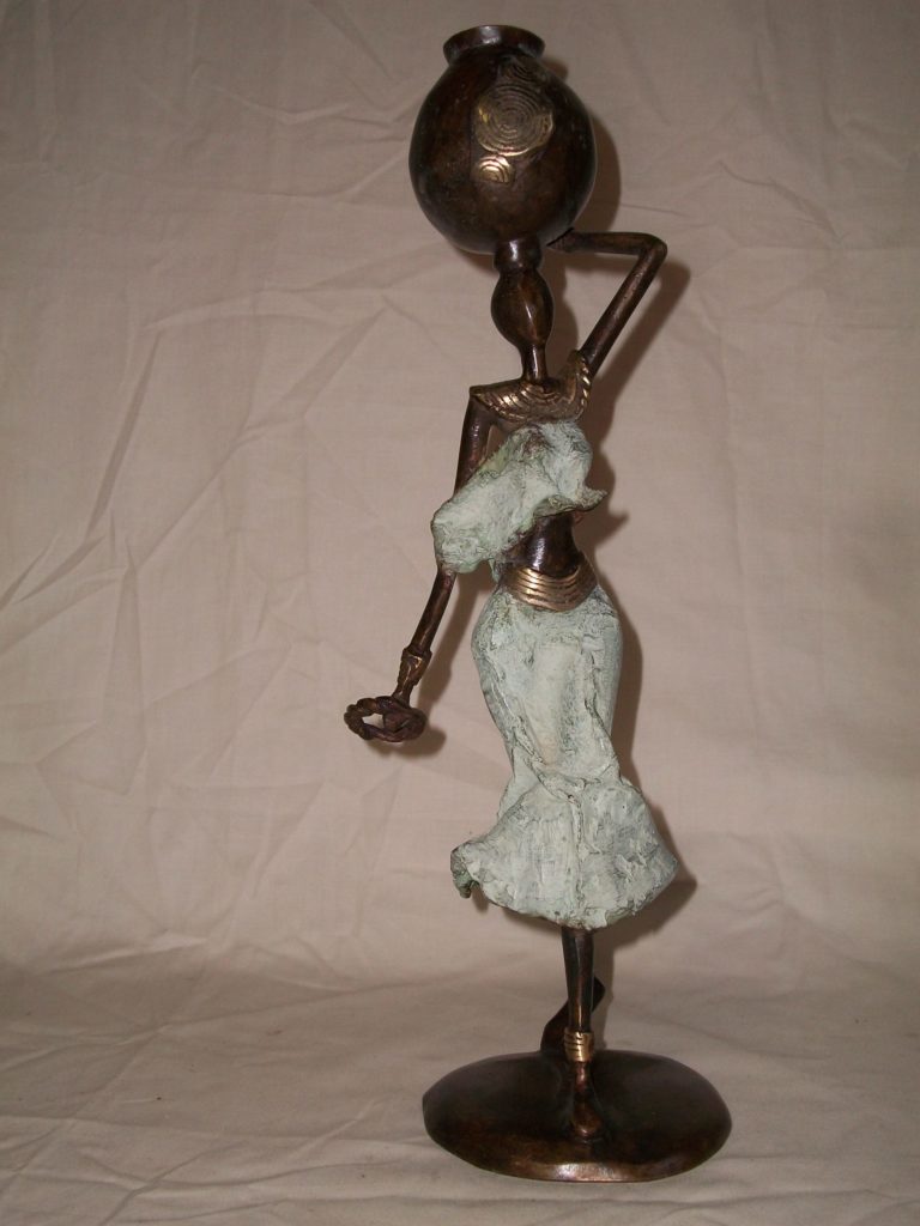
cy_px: 613
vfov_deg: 46.8
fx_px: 1417
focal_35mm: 40
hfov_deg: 36.0
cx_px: 460
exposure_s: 1/40
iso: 80
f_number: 3.2
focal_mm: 7.1
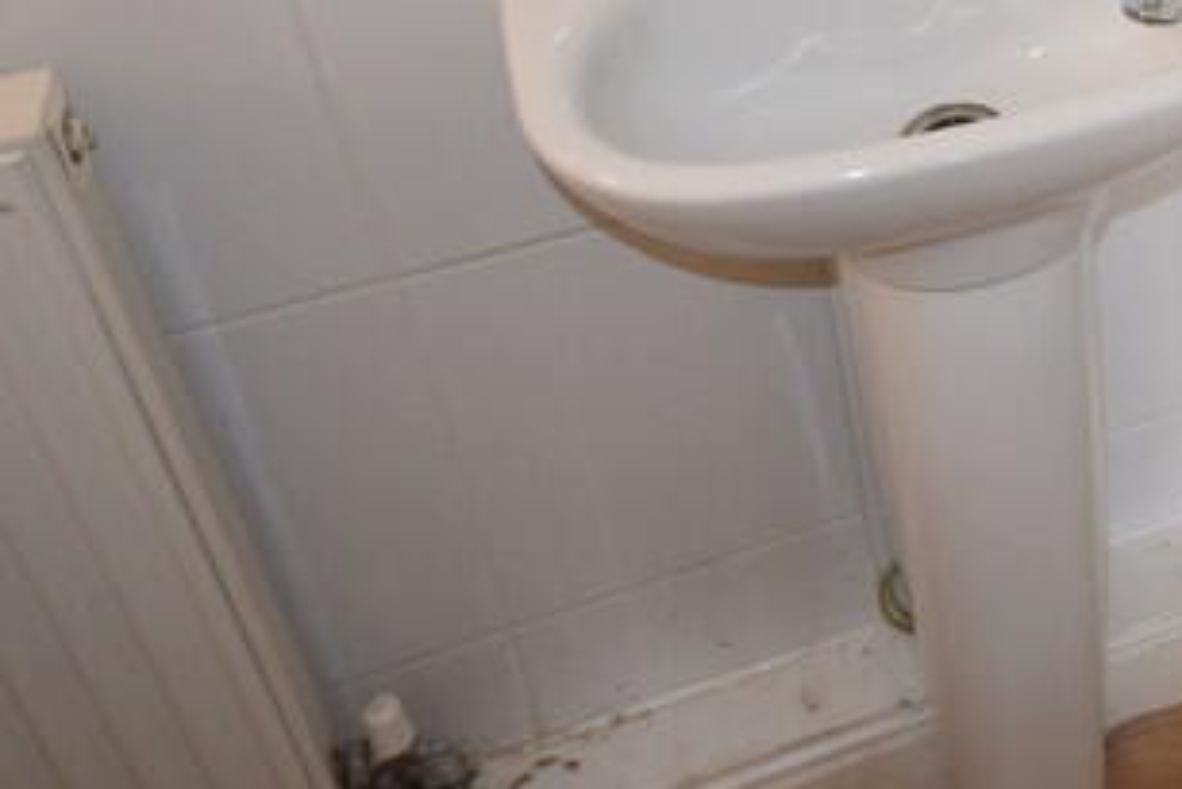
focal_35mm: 60
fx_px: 1971
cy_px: -167
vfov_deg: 21.0
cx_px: 1386
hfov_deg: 29.2
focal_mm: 12
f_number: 5
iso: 800
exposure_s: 1/100
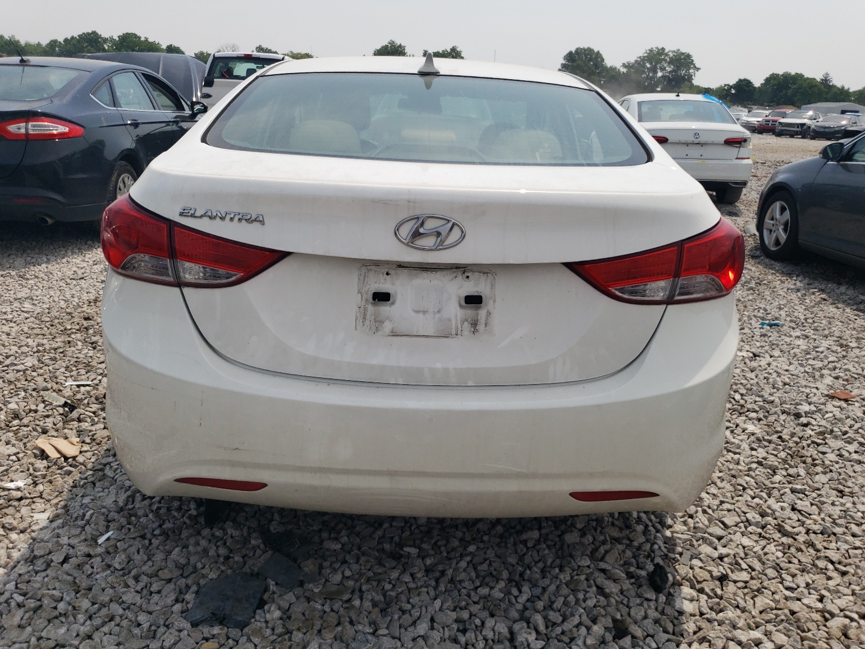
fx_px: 675
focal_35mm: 27
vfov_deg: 51.4
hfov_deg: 65.3
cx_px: 440
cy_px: 322
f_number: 1.5
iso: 50
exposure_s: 1/5000
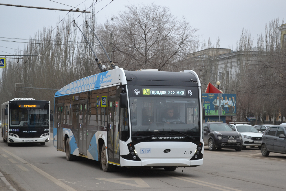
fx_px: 655
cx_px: 143
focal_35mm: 82
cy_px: 96
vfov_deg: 16.6
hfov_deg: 24.6
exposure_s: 1/500
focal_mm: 55
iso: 500
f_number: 5.6
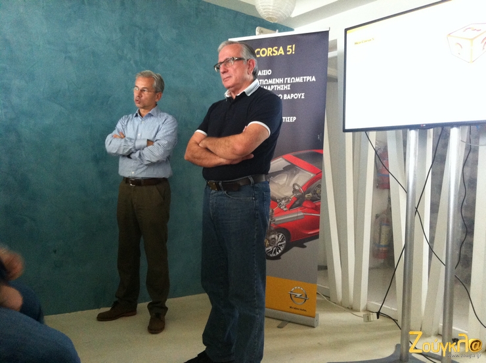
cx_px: 243
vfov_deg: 40.6
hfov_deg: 52.7
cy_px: 182
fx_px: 491
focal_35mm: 35
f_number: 2.8
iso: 320
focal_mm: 3.85
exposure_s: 1/15
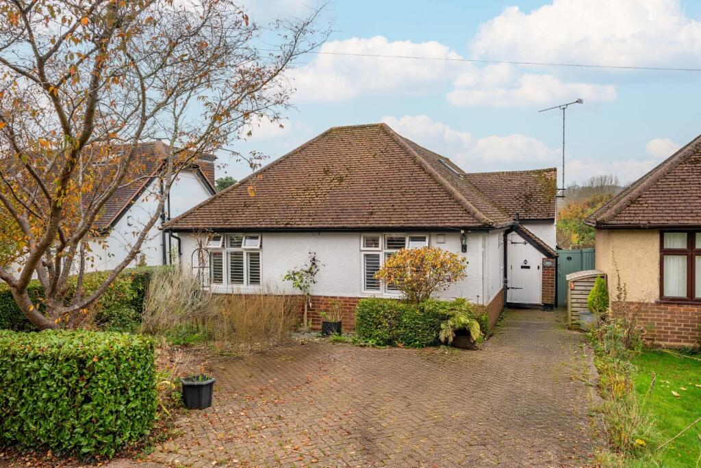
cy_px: 234
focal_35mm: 26
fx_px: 507
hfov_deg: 69.4
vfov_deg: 49.6
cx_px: 350
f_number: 4.5
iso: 80
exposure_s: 1/100
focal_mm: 26
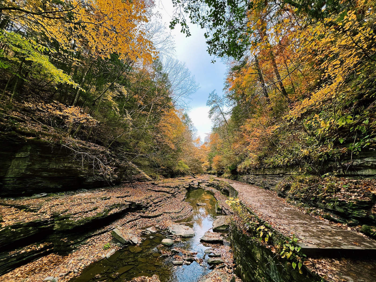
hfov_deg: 106.2
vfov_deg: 89.9
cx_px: 188
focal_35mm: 13
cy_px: 141
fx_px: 141
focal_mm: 1.57
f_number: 1.8
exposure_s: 1/99
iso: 64
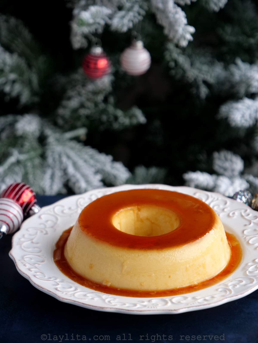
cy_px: 172
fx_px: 1073
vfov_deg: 18.2
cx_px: 129
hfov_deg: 13.7
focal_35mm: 108
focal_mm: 54
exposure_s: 1/125
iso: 400
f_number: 4
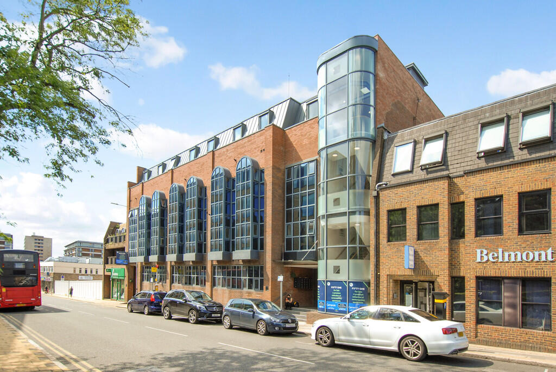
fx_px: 301
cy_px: 186
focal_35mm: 20
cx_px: 278
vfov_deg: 63.3
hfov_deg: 85.4
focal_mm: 13
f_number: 5
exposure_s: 1/500
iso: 250
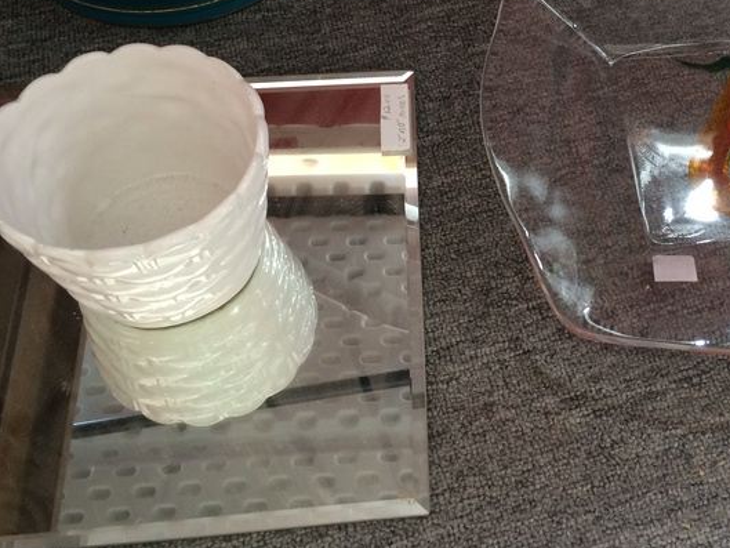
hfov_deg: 36.5
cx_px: 553
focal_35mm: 51
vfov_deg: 28.3
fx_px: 1076
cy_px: 158
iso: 100
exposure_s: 1/30
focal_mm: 4.12
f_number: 2.2
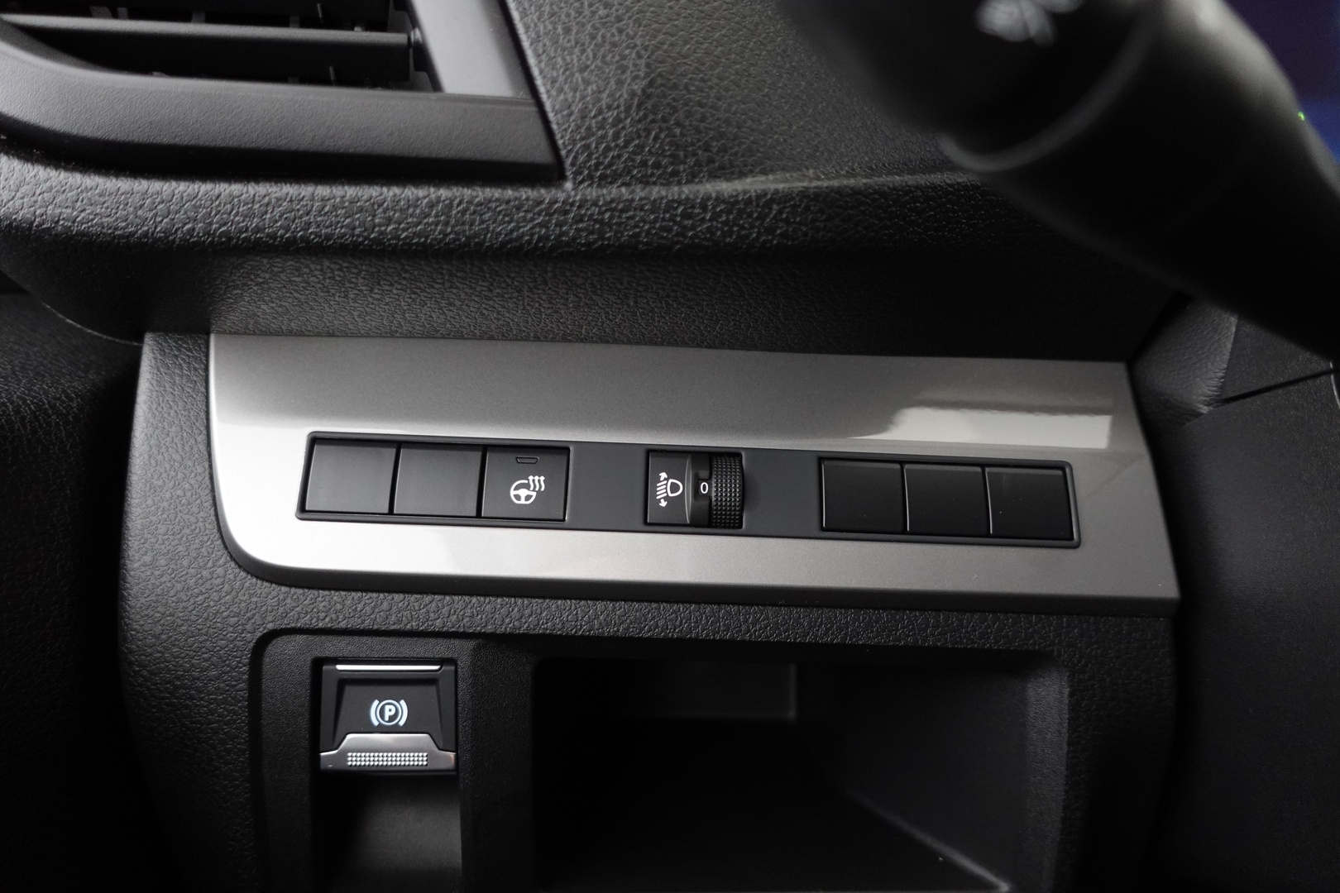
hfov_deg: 73.7
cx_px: 670
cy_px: 446
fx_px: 893
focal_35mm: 24
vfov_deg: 53.1
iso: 800
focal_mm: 9.4
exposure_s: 1/20
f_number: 1.8
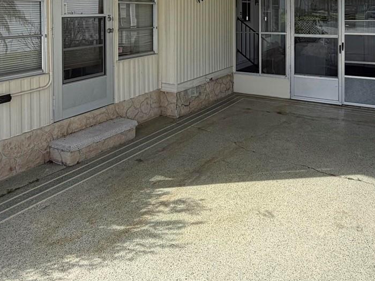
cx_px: 201
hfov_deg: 56.8
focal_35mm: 32
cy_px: 18
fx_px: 347
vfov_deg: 40.2
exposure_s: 1/686
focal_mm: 2.22
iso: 40
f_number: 2.2
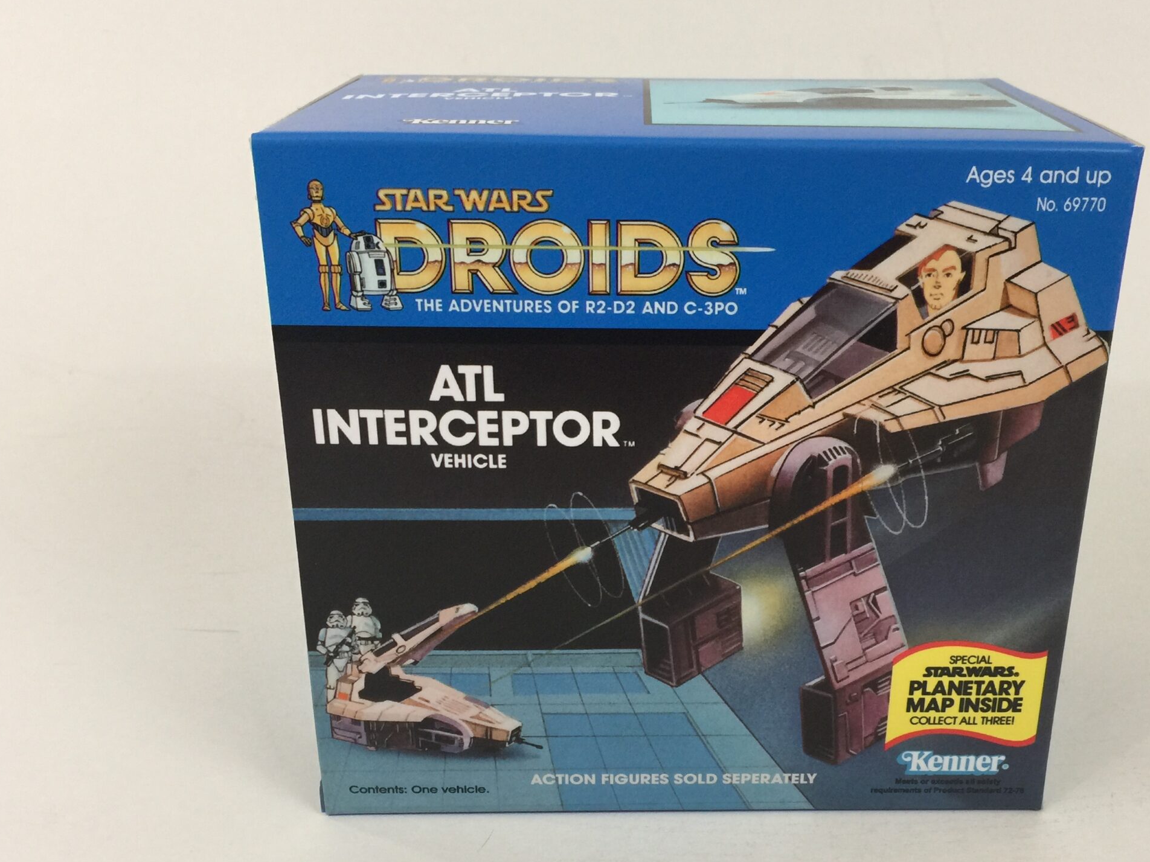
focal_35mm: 39
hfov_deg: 47.7
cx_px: 667
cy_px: 525
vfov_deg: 36.7
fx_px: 1296
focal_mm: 4.15
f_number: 2.2
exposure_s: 1/33
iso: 64
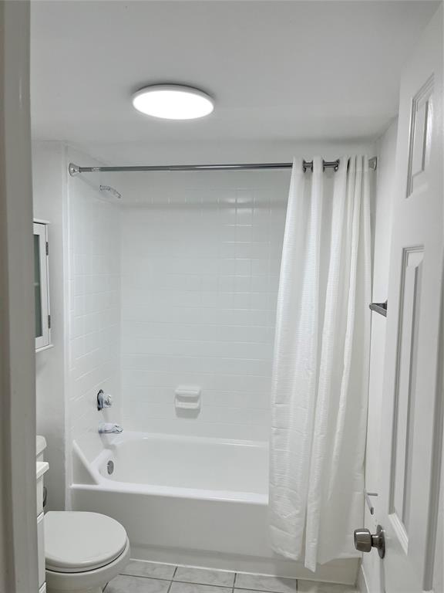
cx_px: 222
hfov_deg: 53.1
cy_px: 296
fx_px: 445
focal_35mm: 26
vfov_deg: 67.3
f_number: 1.6
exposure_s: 1/170
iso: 50
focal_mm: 5.1
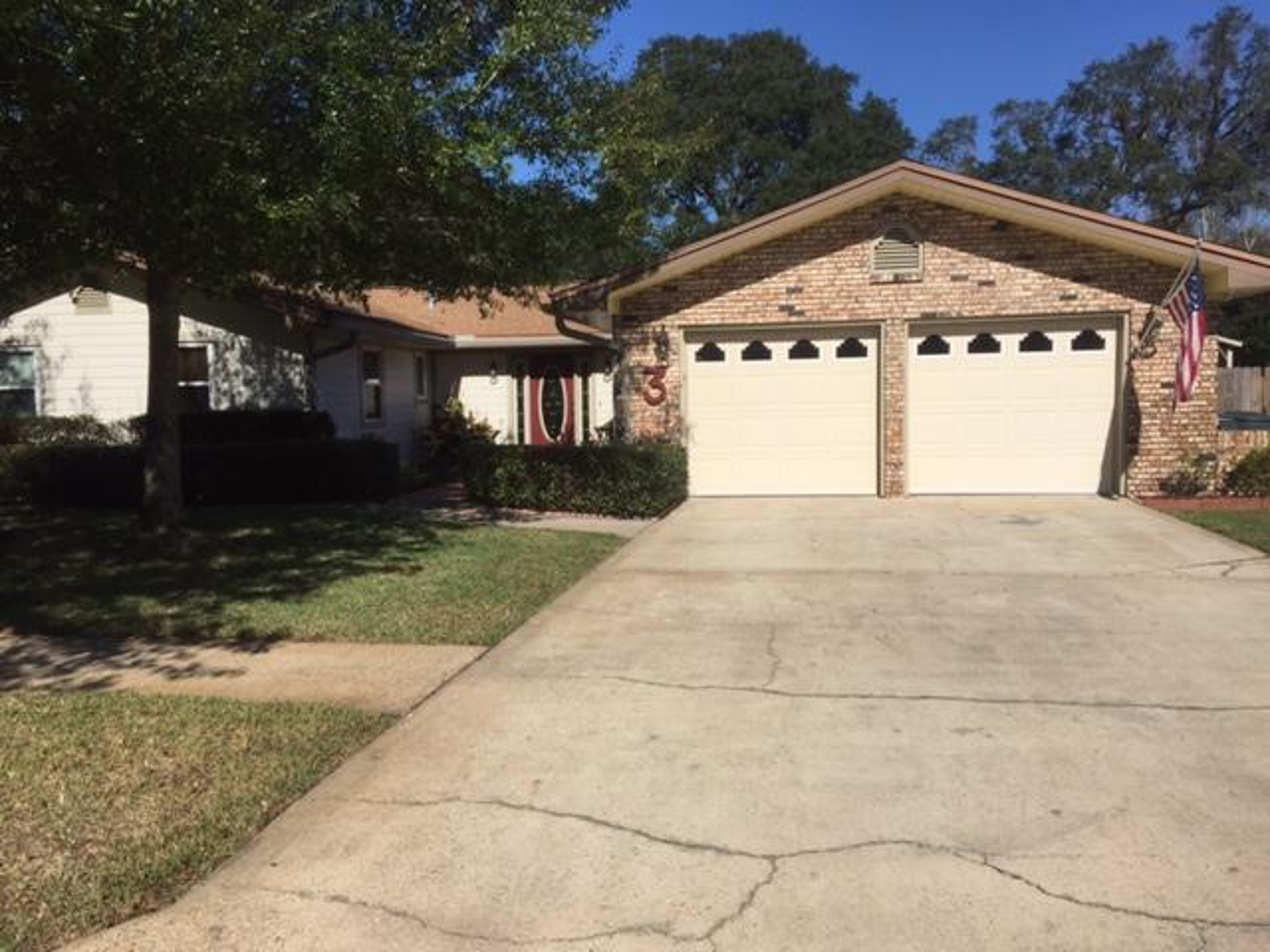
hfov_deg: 61.7
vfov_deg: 48.2
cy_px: 476
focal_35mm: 29
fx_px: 1064
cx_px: 635
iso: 32
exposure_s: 1/3968
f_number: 2.2
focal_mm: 4.15
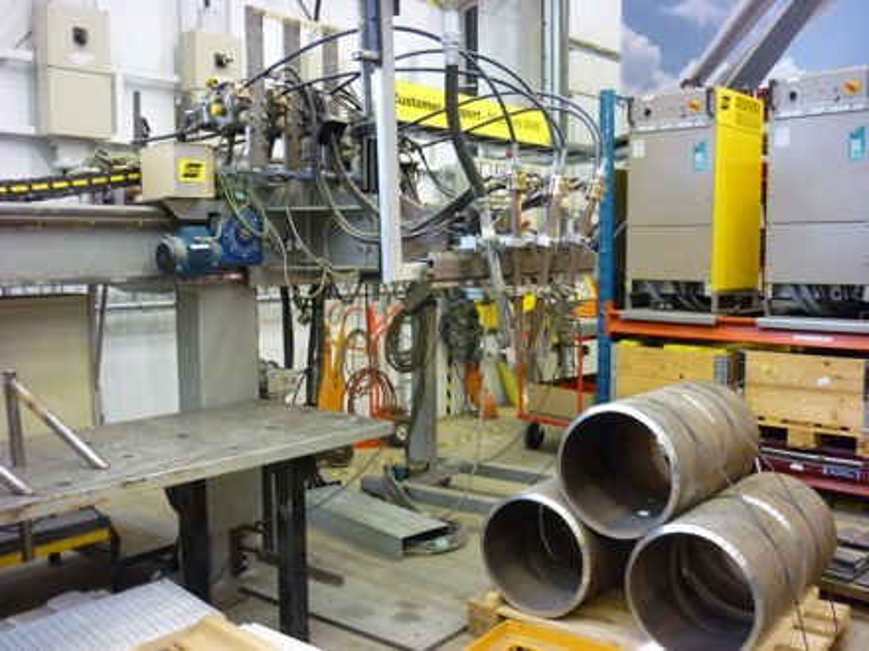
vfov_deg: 42.9
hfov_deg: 55.4
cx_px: 434
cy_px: 326
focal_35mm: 33
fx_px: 828
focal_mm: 5.5
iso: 400
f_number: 2.8
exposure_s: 1/25
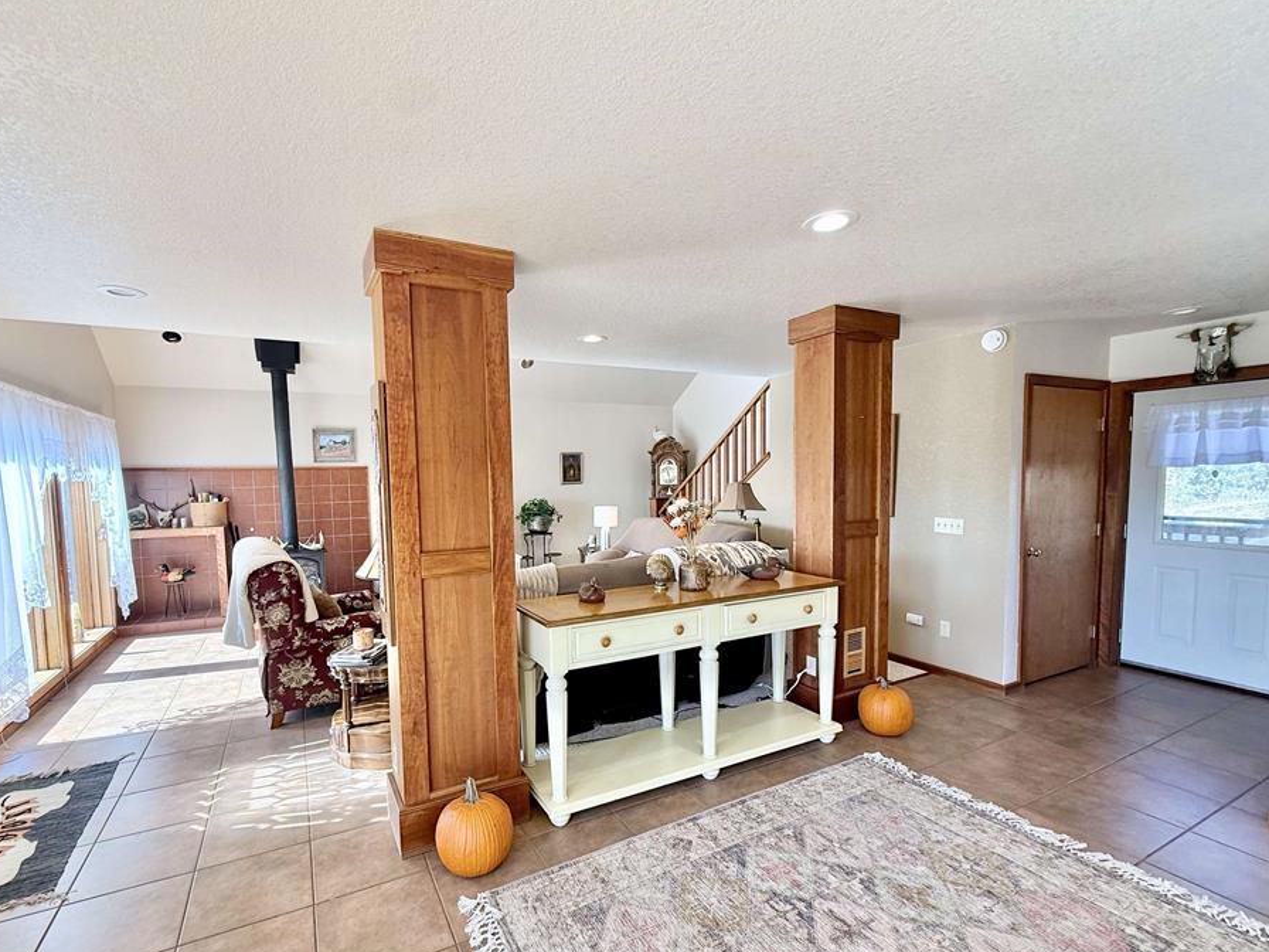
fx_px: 587
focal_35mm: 16
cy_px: 516
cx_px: 569
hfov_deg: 94.2
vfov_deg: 78.0
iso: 100
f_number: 2.2
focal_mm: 2.22
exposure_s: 1/120
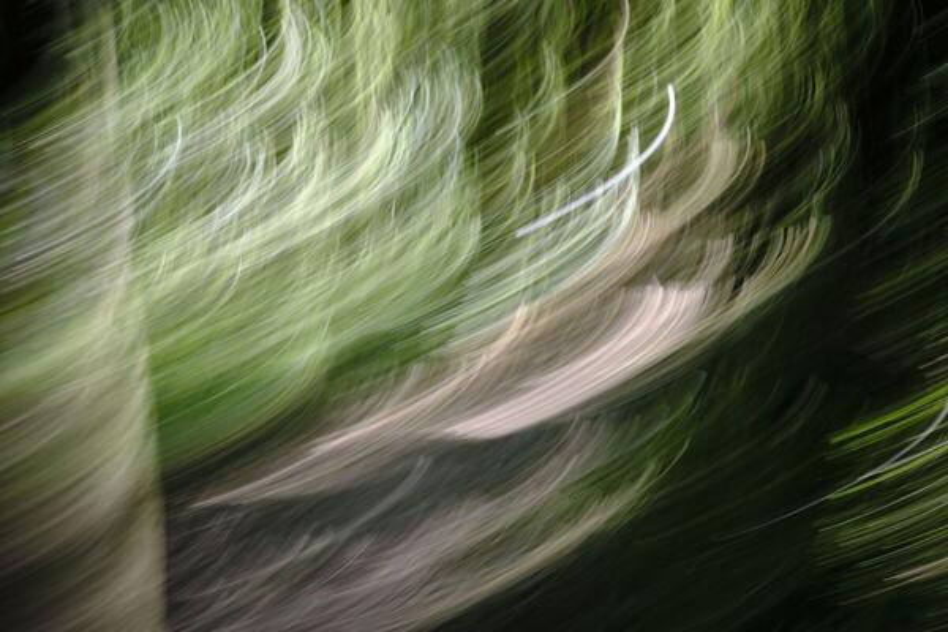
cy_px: 316
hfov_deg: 22.6
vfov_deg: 15.2
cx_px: 474
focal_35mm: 90
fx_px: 2370
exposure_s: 1/15
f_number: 8
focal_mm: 60
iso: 200
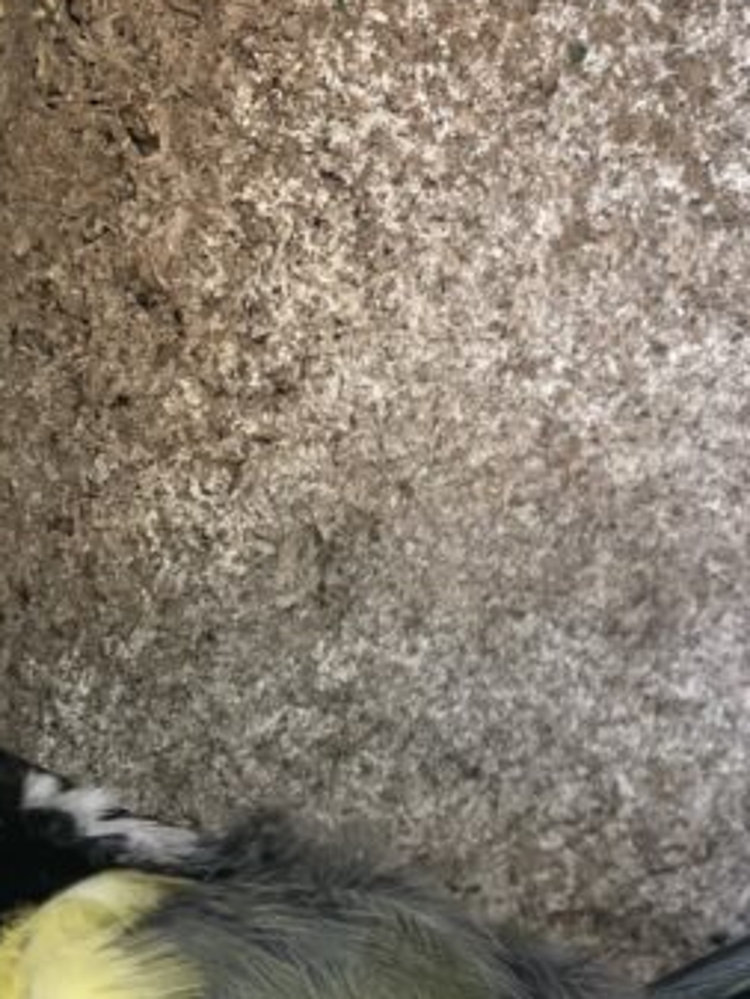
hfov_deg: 17.9
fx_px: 2281
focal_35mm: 79
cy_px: 628
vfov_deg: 24.6
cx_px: 845
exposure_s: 1/121
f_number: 1.6
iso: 50
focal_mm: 4.2
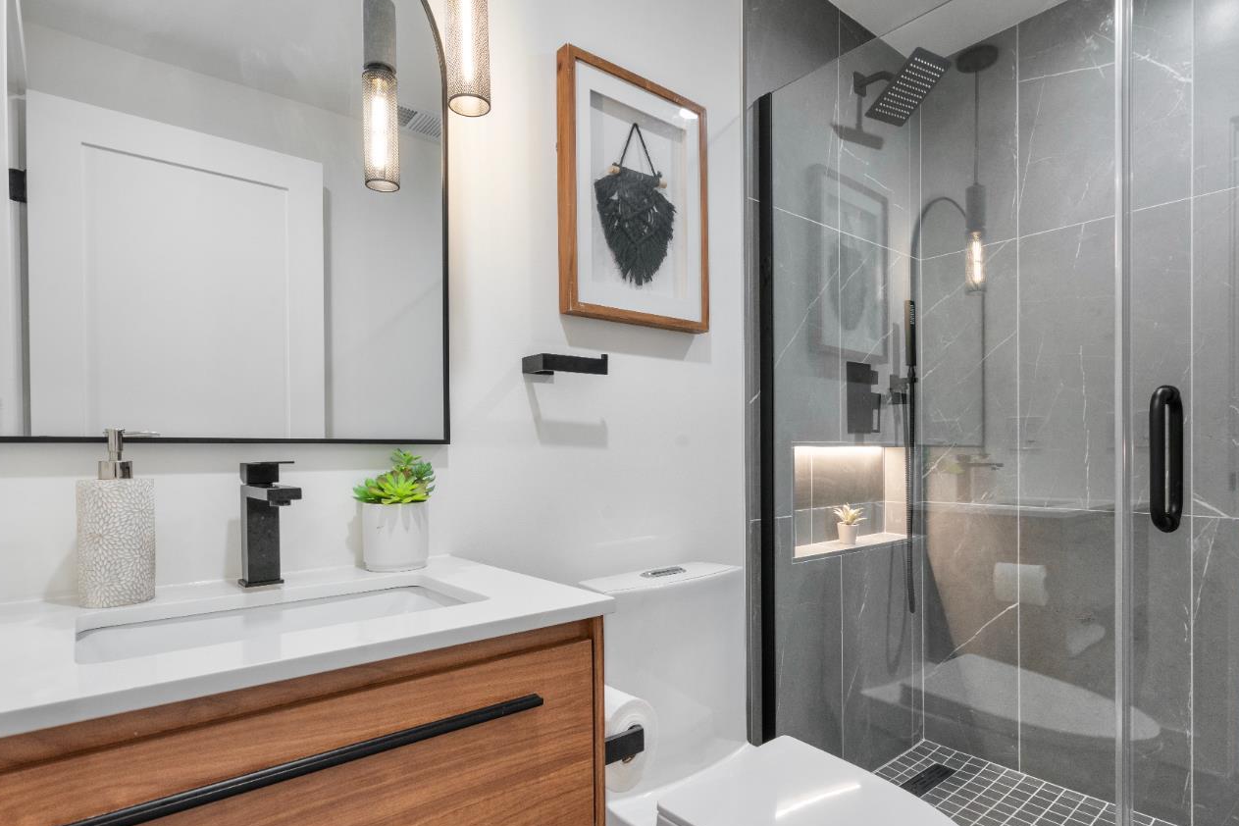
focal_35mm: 19
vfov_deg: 64.4
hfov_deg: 86.9
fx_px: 654
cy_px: 459
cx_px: 634
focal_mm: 16
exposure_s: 1/6
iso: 640
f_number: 10
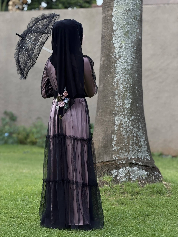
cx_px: 89
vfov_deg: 19.6
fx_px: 686
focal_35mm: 100
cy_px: 118
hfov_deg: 14.8
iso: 50
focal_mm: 16.9
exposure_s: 1/174
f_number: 2.8
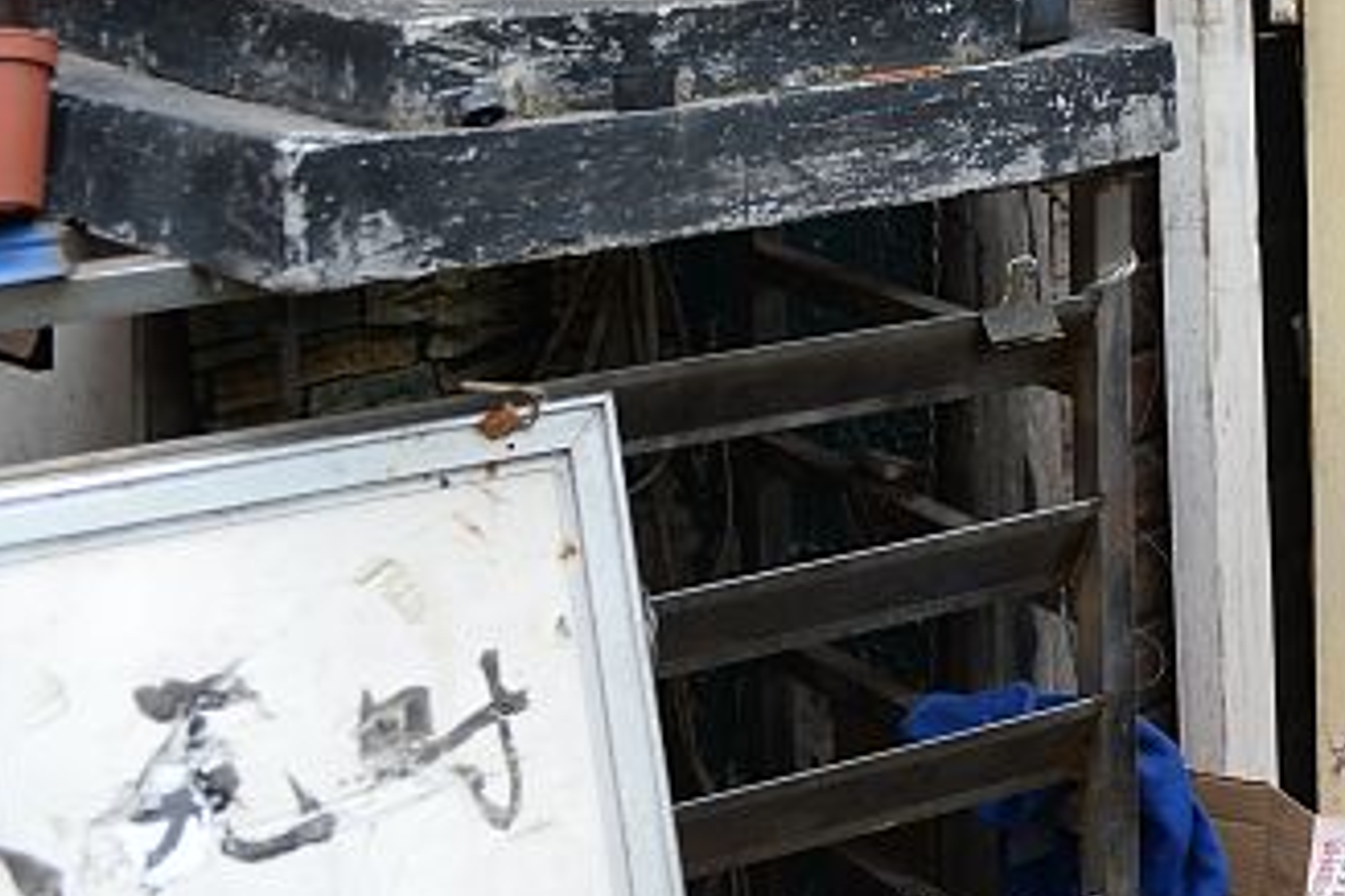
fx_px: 3288
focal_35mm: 88
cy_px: -331
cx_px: 1933
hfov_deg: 20.3
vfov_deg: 14.7
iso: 100
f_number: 3.2
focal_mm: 24
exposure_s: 1/160
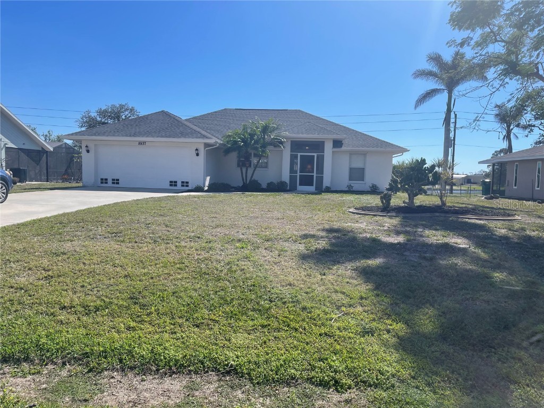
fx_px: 393
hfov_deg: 69.4
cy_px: 204
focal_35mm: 25
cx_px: 272
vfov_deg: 54.9
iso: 32
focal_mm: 5.1
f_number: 1.6
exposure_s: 1/4525
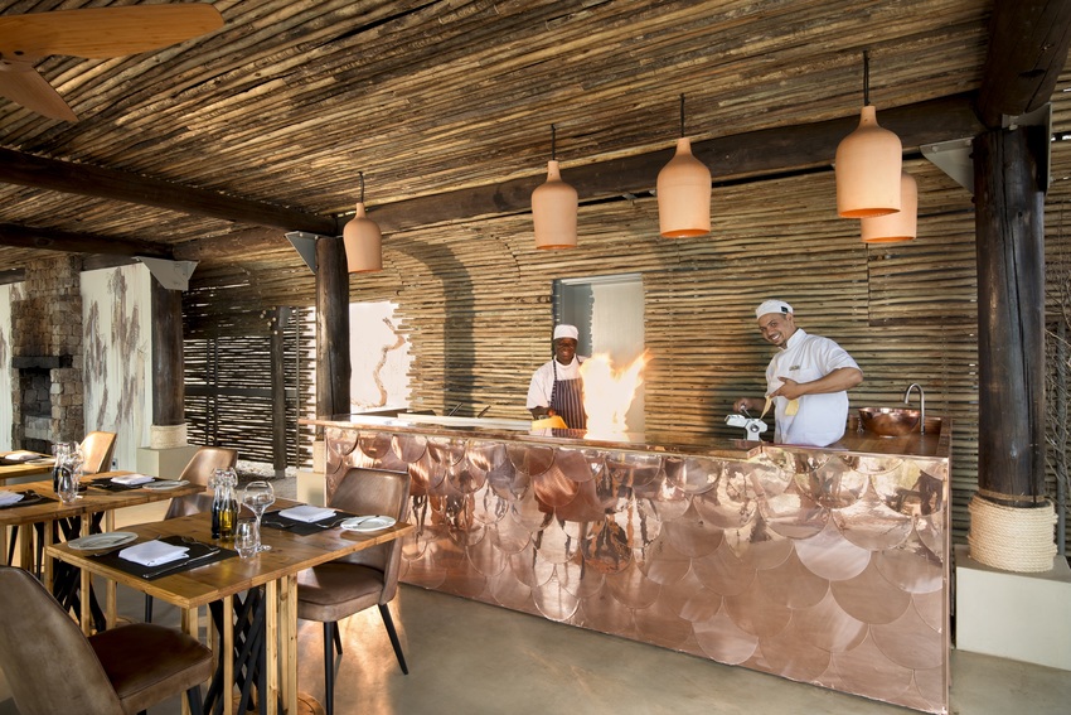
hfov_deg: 78.6
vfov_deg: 57.2
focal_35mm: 22
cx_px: 536
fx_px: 655
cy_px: 358
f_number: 8
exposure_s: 1/15
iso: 200
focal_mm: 22
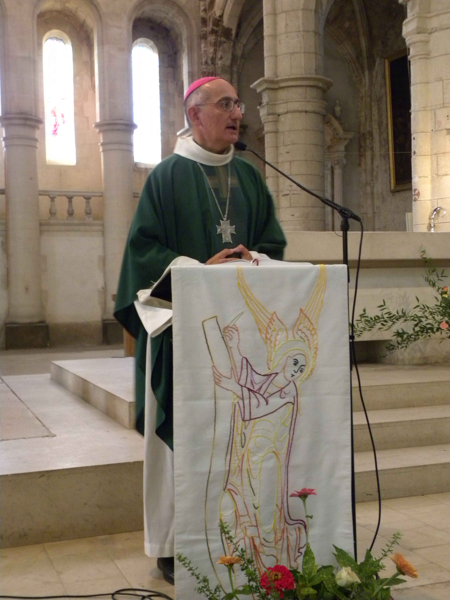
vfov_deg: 41.2
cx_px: 225
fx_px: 797
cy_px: 300
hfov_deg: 31.5
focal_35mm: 46
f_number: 3.2
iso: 400
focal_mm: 8.2
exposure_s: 1/13.3
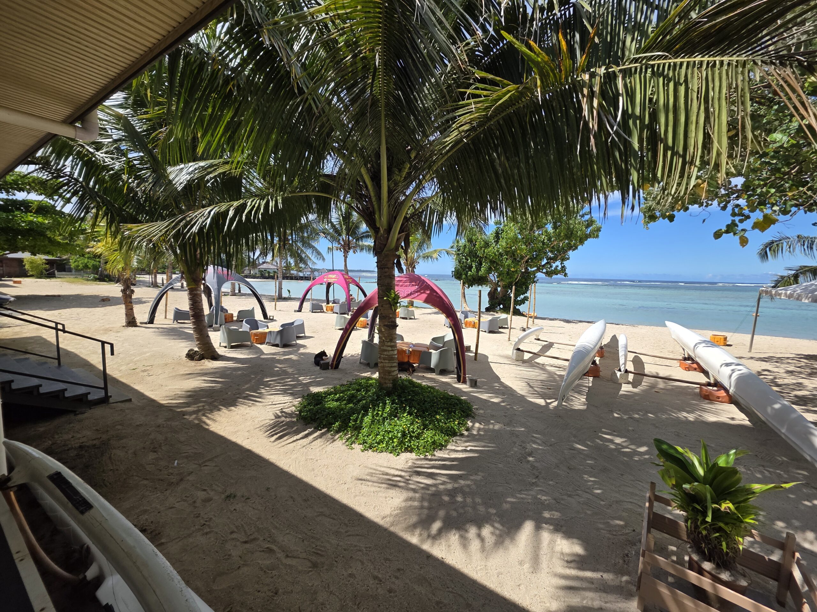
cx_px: 408
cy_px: 306
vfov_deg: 89.9
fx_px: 307
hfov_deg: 106.2
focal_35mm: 13
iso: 40
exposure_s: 1/1809
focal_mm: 2.2
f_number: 1.9
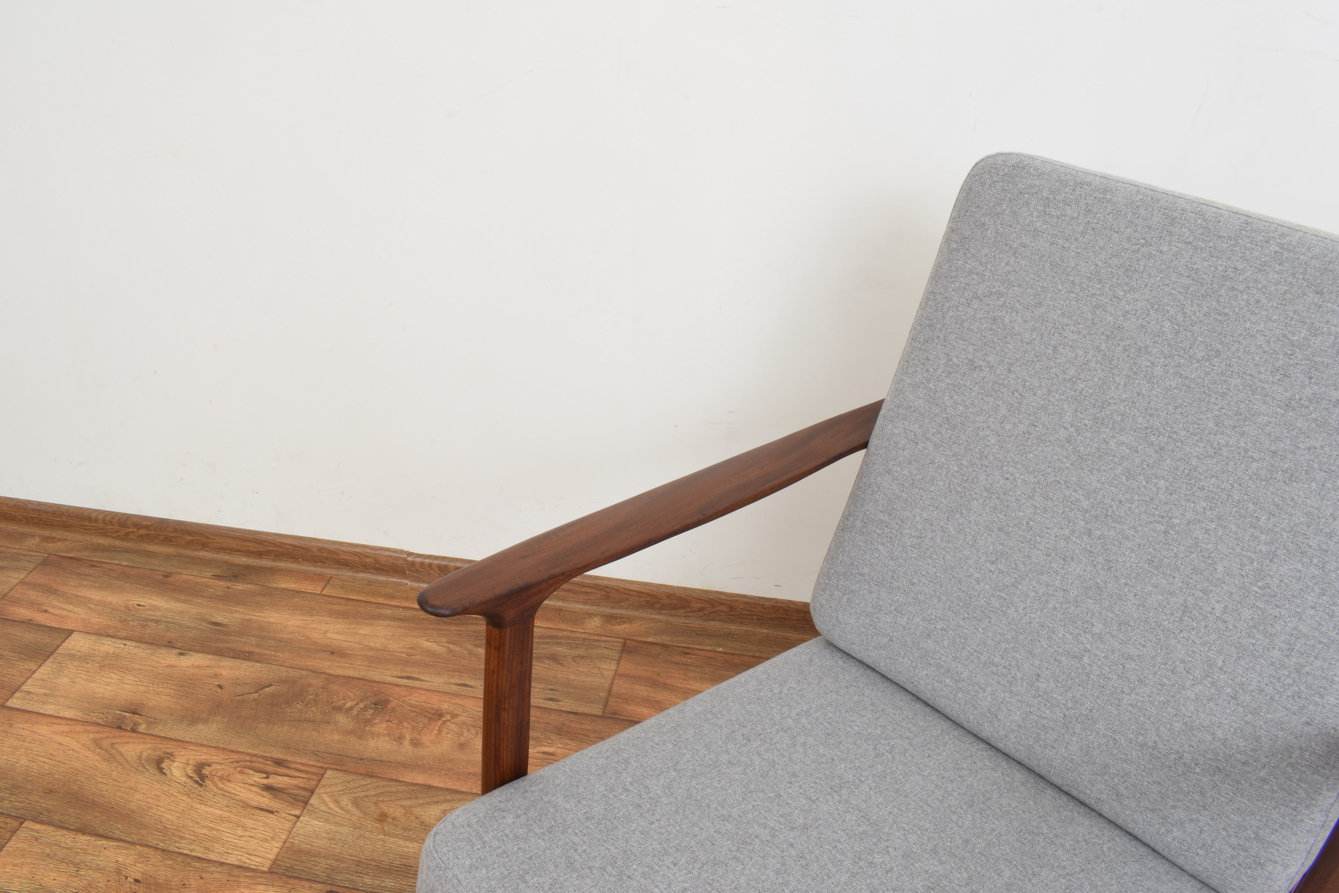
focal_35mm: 27
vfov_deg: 47.9
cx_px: 670
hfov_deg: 67.4
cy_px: 446
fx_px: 1004
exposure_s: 4
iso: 100
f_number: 22
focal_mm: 18
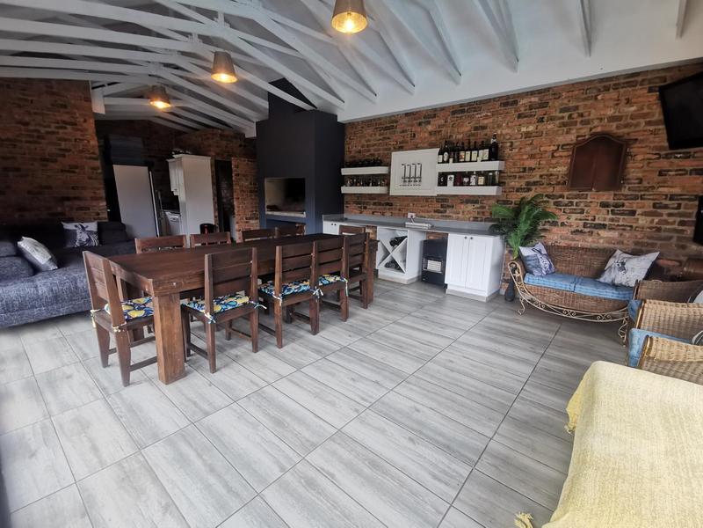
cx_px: 352
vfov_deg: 78.1
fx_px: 325
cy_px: 264
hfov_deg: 94.5
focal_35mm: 16
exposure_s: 1/50
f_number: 2.2
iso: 200
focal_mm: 2.35
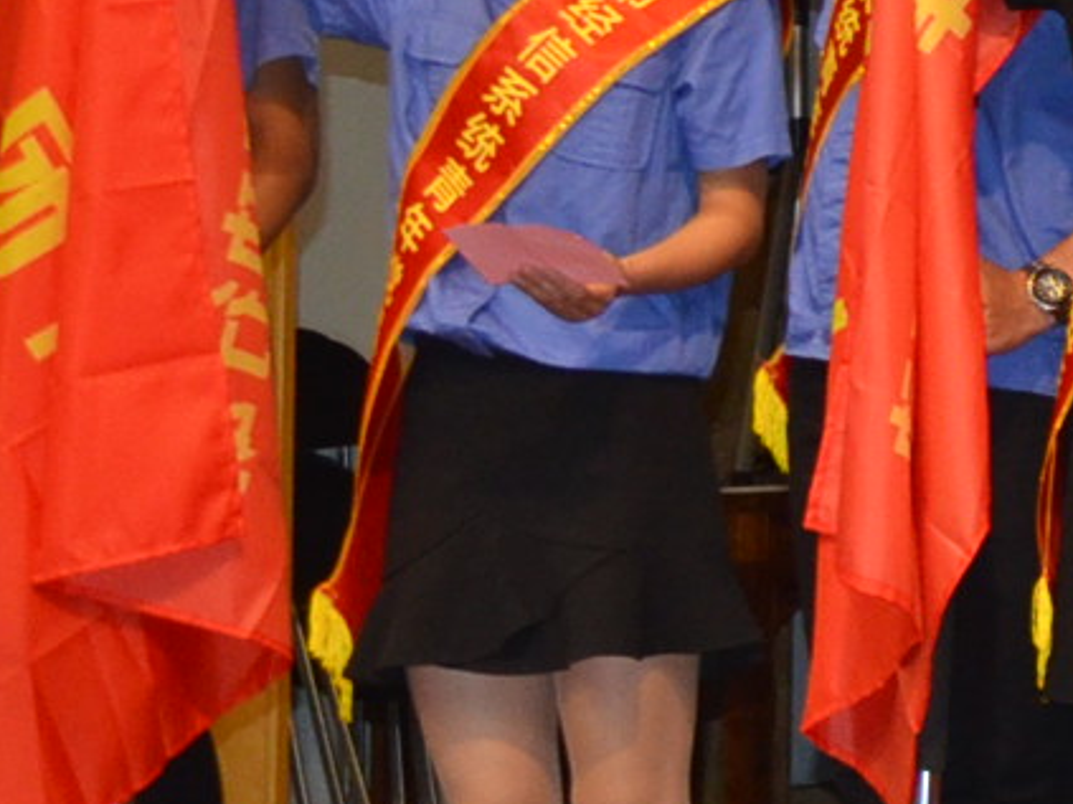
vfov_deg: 6.3
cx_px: 2981
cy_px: -112
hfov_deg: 7.6
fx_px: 7282
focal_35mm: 235
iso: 800
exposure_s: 1/60
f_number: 4
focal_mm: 28
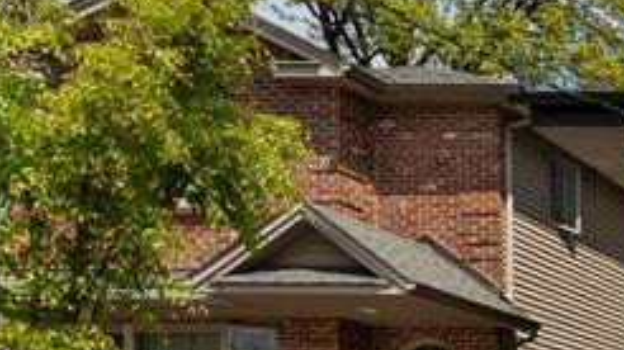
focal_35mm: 61
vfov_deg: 18.1
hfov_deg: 21.3
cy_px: 484
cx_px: 1147
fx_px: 1009
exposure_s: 1/640
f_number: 8
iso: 400
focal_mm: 14
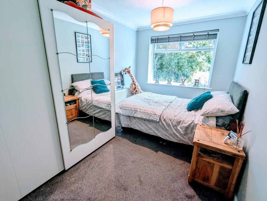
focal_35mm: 16
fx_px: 124
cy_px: 100
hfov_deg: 94.4
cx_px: 134
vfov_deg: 78.2
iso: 82
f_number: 2.2
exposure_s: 1/60
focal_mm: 2.35
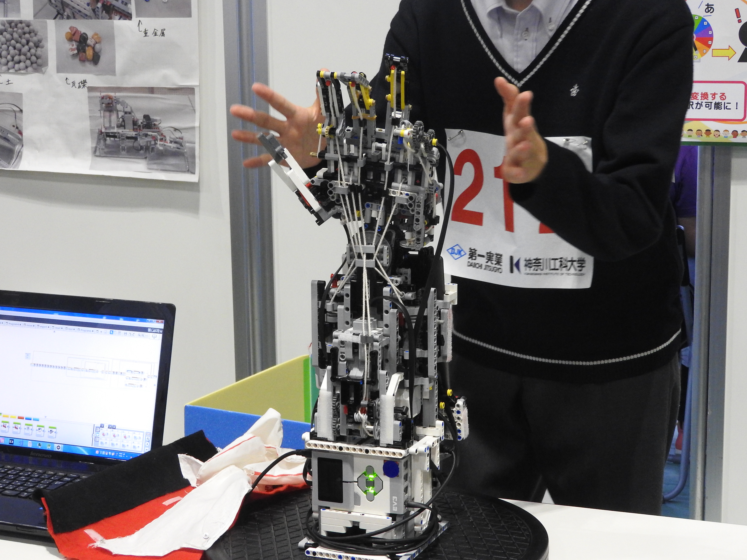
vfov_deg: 21.0
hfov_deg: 27.8
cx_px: 374
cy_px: 280
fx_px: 1511
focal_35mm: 70
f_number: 4.5
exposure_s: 1/25
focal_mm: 12.5
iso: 800
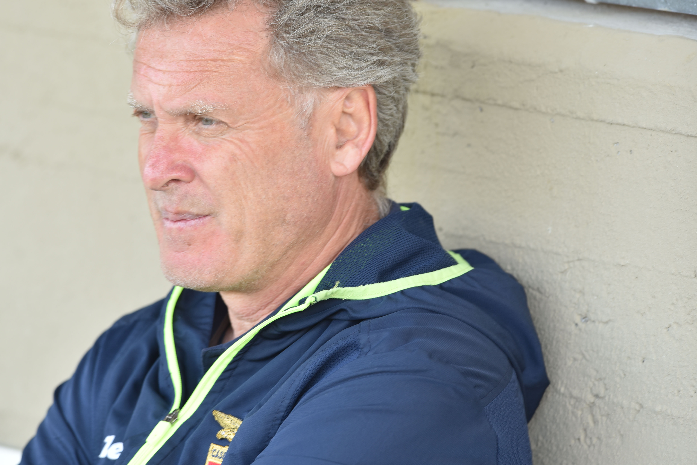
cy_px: 193
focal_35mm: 487
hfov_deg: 4.2
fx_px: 9433
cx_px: 318
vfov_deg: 2.8
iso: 160
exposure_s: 1/40
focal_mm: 400
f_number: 4.5
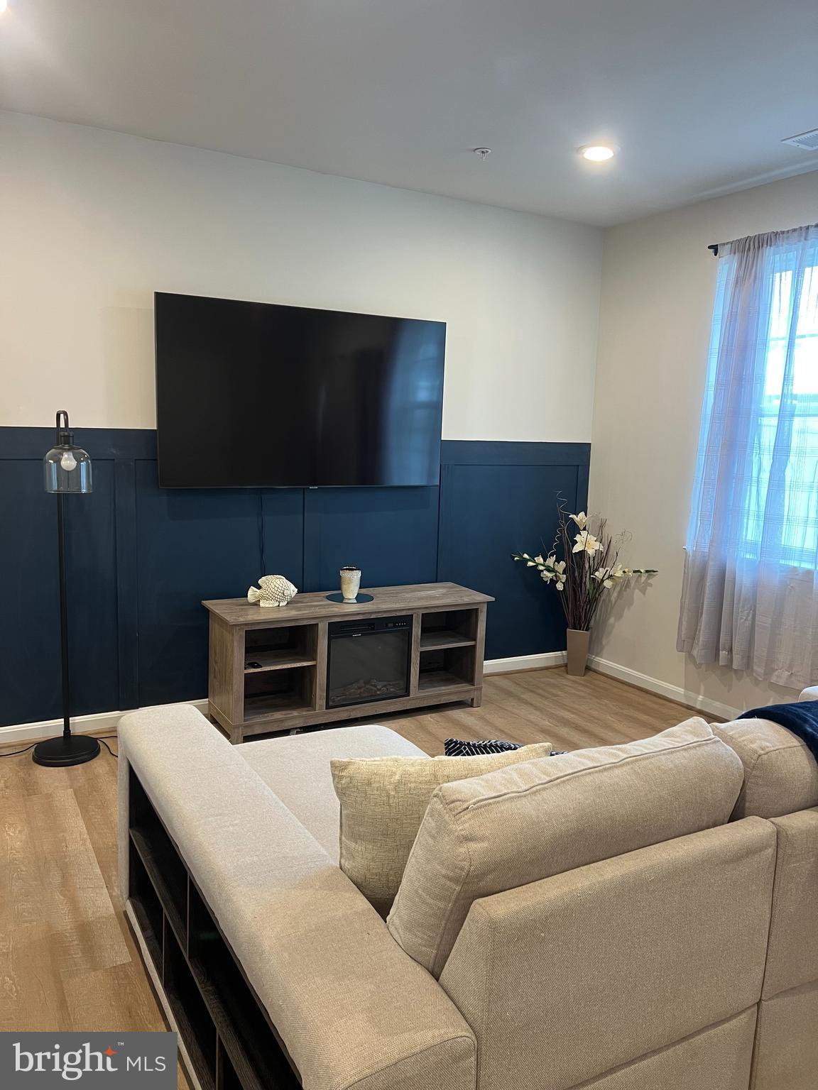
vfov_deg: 67.3
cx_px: 409
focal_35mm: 26
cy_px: 545
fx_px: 819
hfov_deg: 53.1
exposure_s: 1/60
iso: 125
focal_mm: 5.7
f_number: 1.5
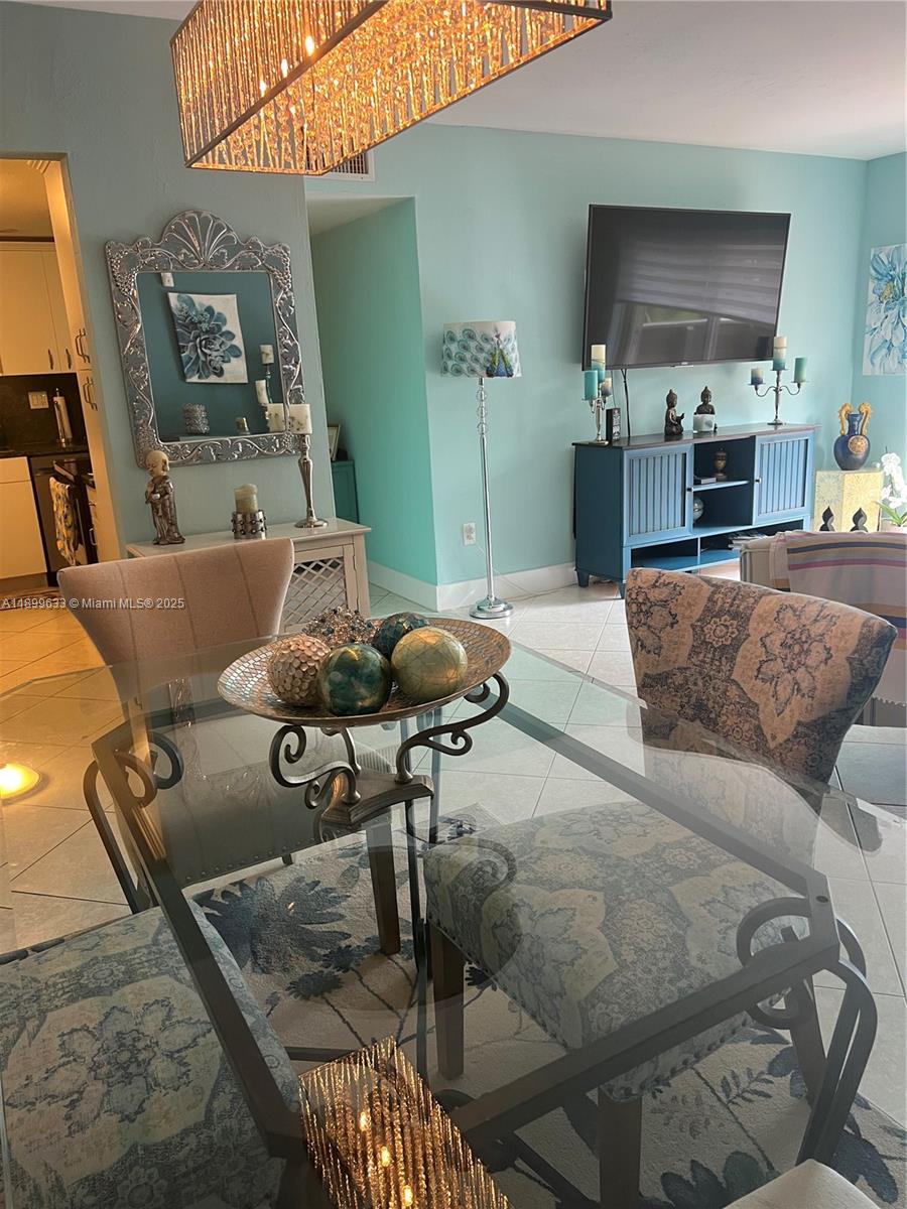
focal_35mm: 26
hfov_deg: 53.1
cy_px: 604
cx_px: 454
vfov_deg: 67.3
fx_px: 908
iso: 125
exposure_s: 1/60
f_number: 1.5
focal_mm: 5.7
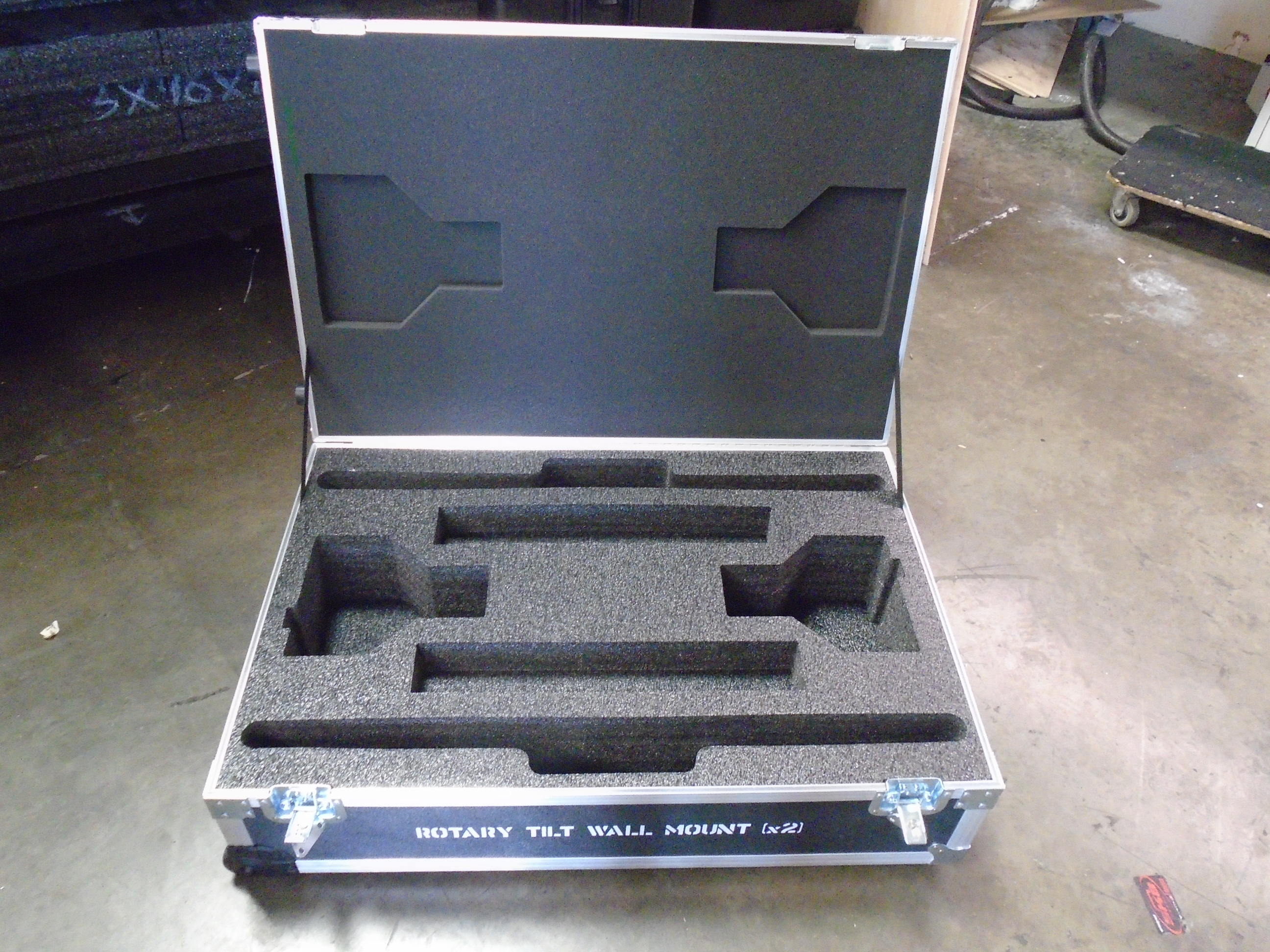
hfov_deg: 67.3
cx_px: 635
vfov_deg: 53.1
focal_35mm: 26
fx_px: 954
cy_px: 476
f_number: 3.2
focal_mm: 4.6
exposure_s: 1/25
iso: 800
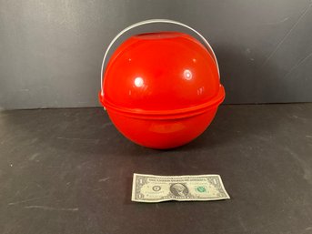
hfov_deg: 61.7
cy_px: 117
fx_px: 261
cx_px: 156
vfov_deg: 48.2
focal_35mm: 29
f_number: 1.8
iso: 80
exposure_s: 1/60
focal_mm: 3
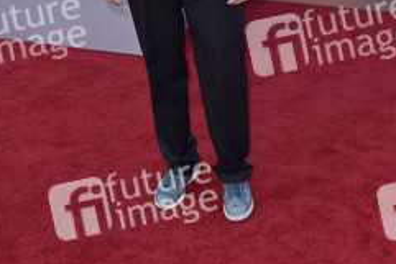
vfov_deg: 20.4
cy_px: -44
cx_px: 182
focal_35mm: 63
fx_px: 693
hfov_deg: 31.9
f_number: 6.3
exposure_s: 1/250
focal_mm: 38
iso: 320
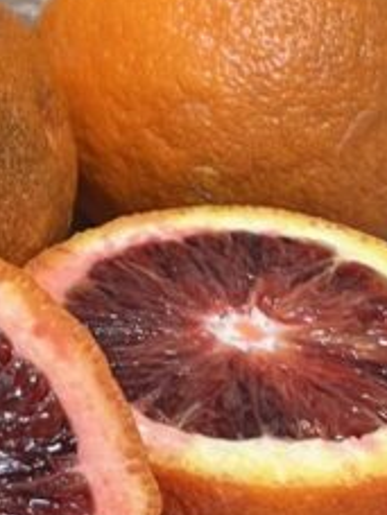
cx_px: -294
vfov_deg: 16.1
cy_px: -106
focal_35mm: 117
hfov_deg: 11.8
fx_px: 1744
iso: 80
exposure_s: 1/60
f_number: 1.5
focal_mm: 5.7
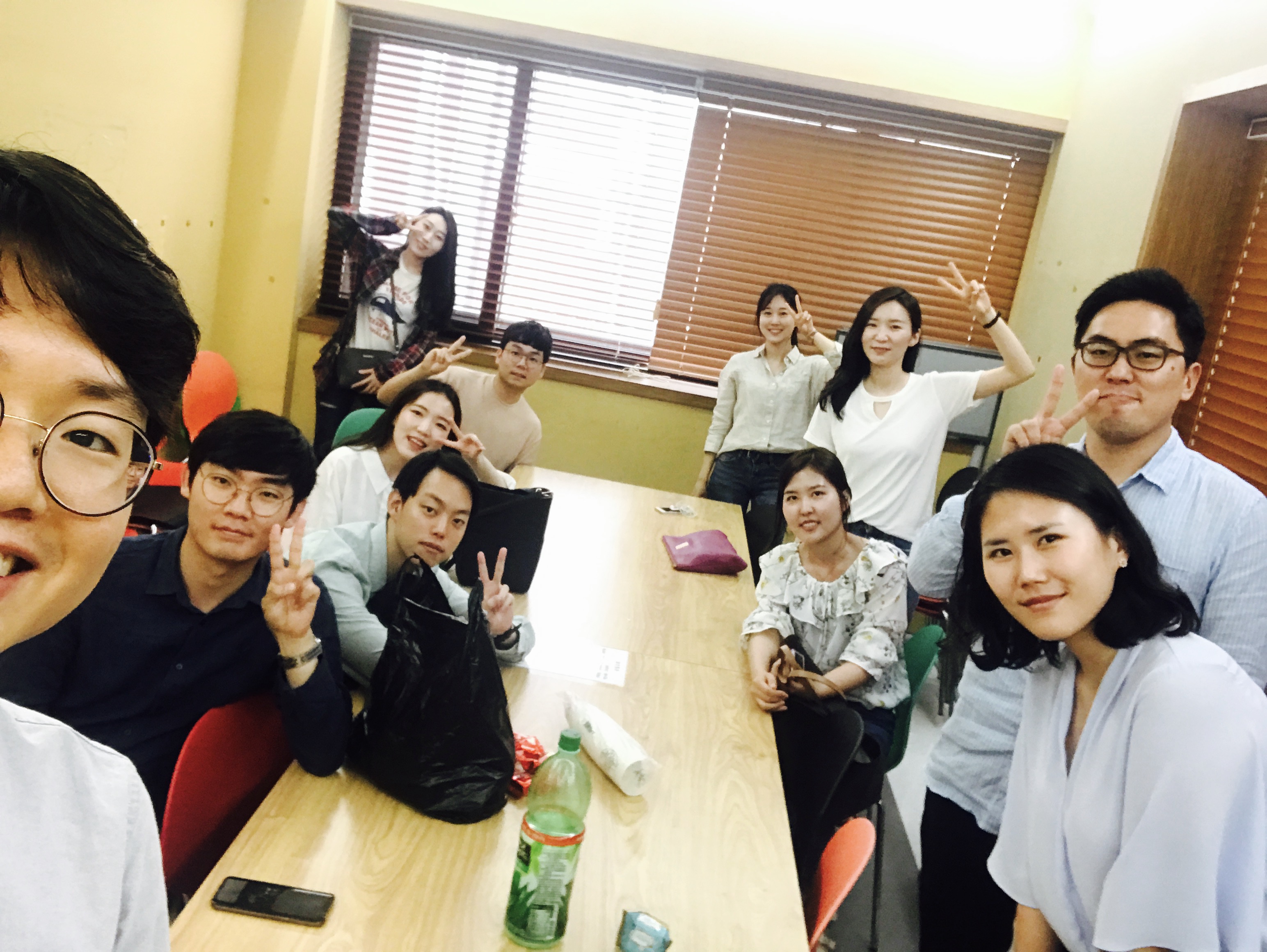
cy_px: 476
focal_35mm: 32
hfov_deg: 56.8
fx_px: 1172
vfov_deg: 44.2
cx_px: 634
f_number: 2.2
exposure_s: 1/30
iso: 80
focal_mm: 2.87
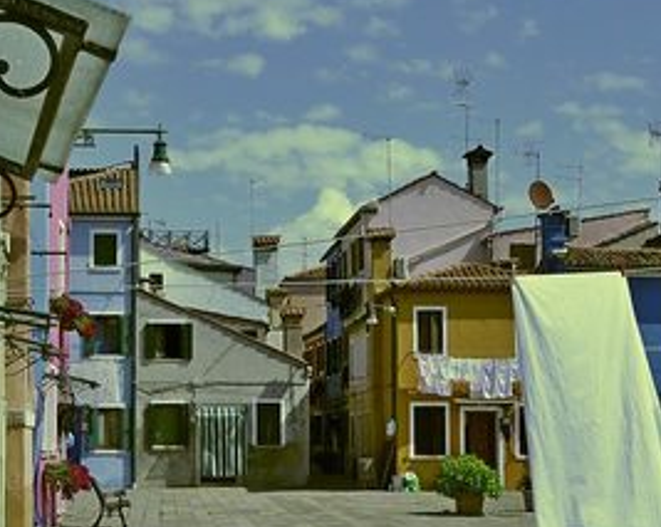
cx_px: 218
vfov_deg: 19.3
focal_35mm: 79
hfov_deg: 24.0
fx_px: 1545
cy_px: 334
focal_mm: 25
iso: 200
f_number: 11
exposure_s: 1/500
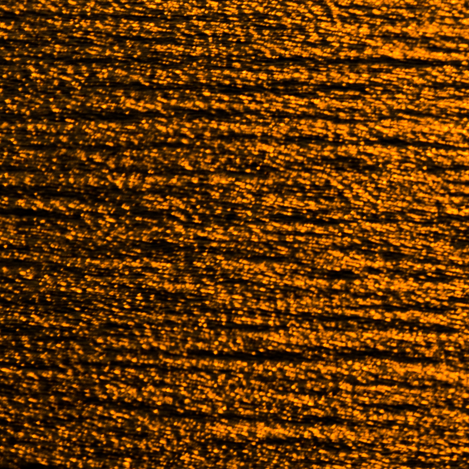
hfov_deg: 1.1
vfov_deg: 1.1
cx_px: 813
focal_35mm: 1575
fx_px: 24142
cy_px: -935
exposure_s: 1/200
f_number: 10
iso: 200
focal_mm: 300
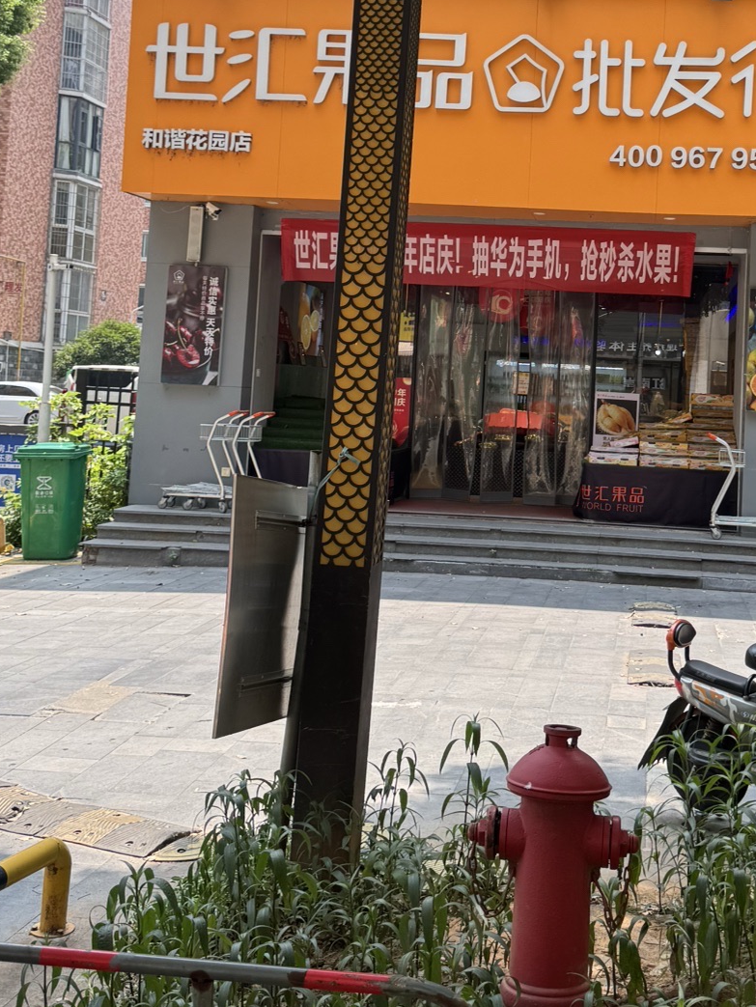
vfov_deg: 40.4
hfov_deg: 31.2
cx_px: 524
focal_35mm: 46
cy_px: 285
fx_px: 1339
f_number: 1.78
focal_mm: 6.76
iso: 80
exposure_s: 1/853
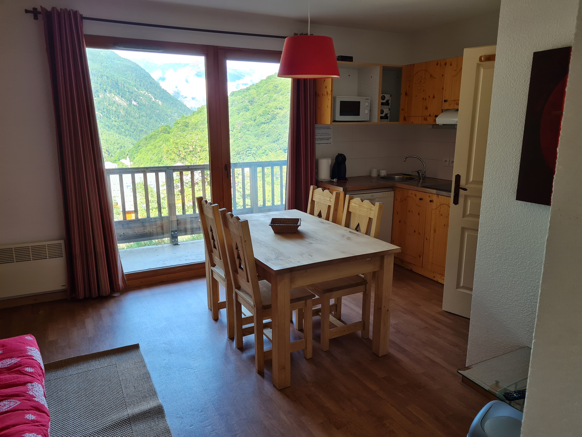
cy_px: 218
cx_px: 291
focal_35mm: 26
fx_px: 437
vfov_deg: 53.1
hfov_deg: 67.3
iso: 100
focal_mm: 5.4
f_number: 1.8
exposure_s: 1/100
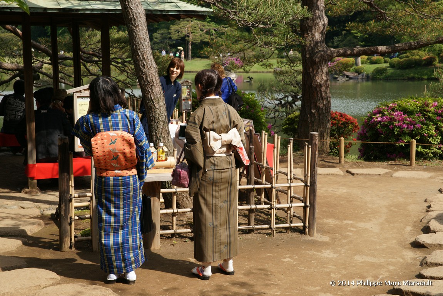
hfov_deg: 33.4
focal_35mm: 60
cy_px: 148
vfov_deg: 22.6
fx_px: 738
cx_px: 222
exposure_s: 1/250
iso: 400
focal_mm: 60
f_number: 11
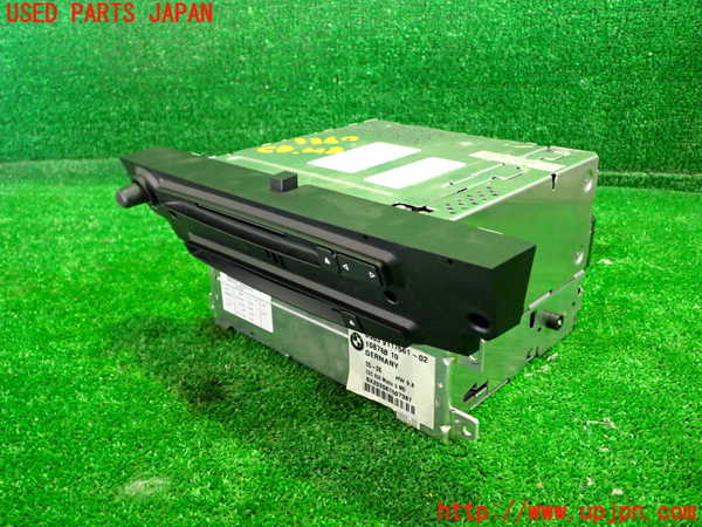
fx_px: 649
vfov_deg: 44.2
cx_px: 351
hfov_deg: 56.8
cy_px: 264
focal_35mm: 32
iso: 640
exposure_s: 1/30
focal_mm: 5.79
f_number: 2.4
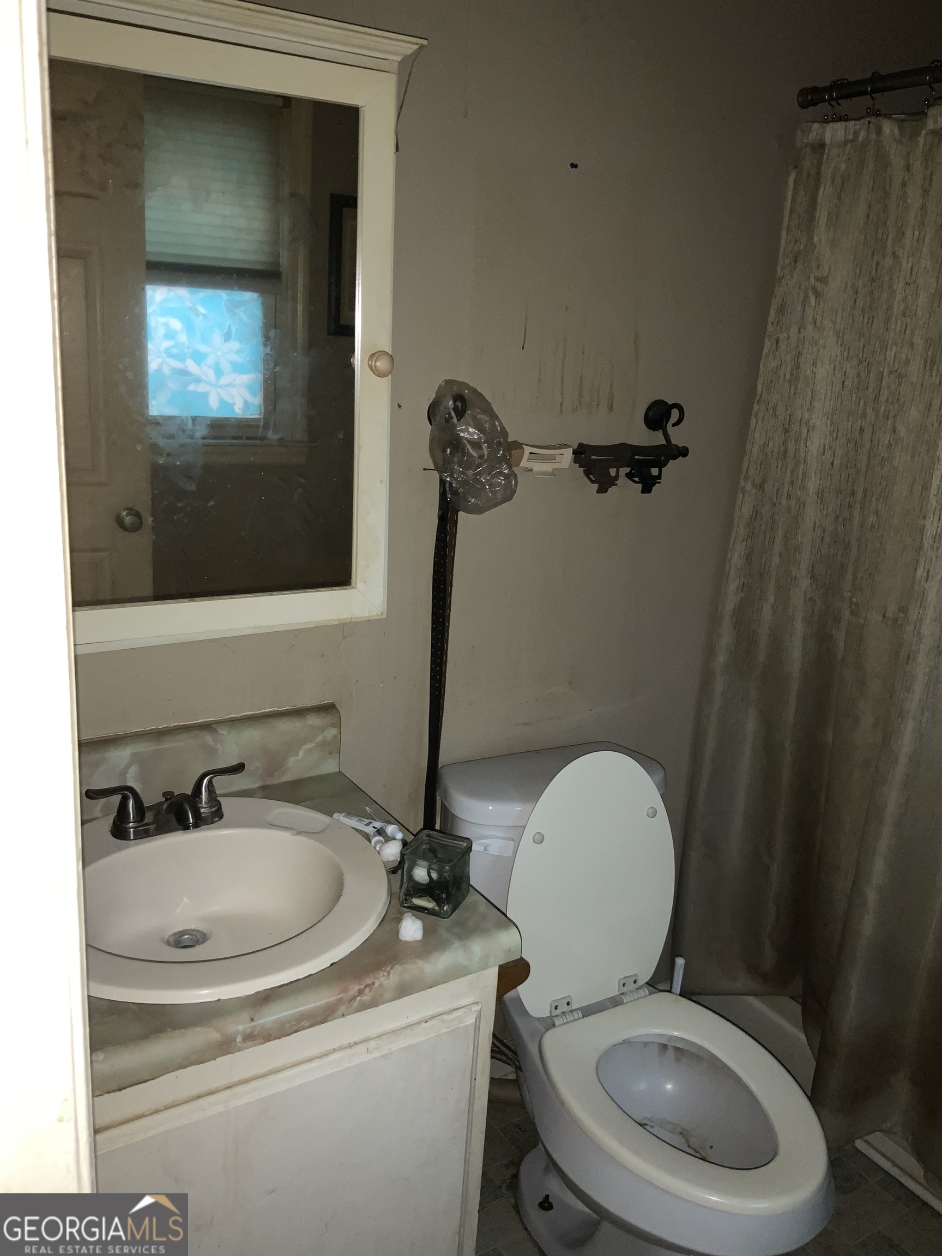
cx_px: 471
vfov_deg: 61.7
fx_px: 1052
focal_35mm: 29
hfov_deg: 48.2
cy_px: 628
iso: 64
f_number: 1.8
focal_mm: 3
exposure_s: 1/30
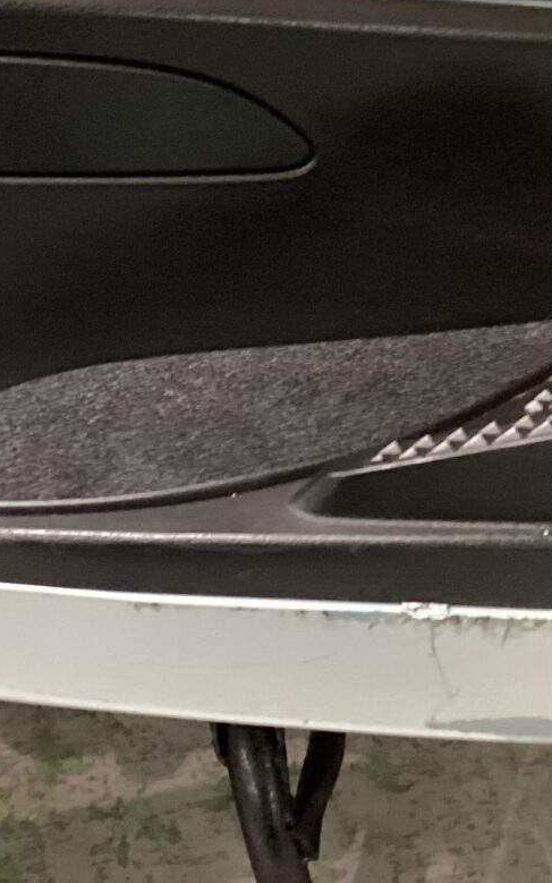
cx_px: 7
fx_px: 1949
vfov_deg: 25.5
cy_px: 338
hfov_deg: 15.8
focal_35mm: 81
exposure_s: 1/30
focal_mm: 3.3
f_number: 2.4
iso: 320
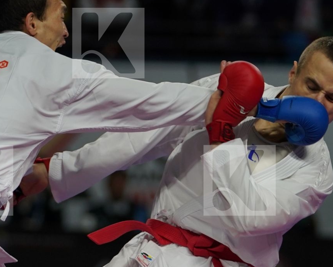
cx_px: 108
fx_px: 4415
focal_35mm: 448
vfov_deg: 3.5
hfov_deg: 4.3
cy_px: 180
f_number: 2.8
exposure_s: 1/1000
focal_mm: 152
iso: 640
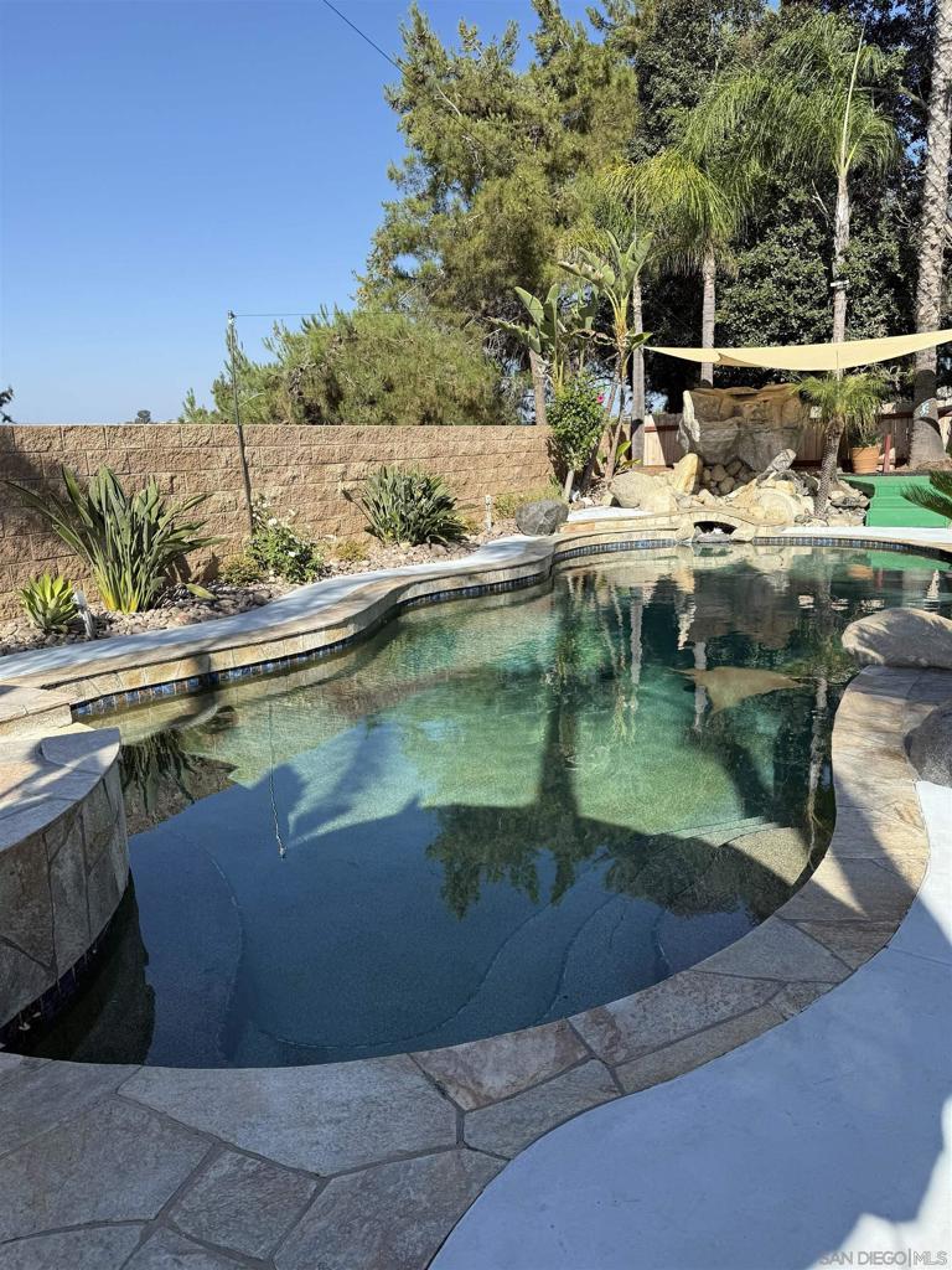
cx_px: 476
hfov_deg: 56.8
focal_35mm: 24
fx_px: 880
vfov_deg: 71.6
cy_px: 635
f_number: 1.78
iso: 80
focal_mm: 6.76
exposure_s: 1/2801
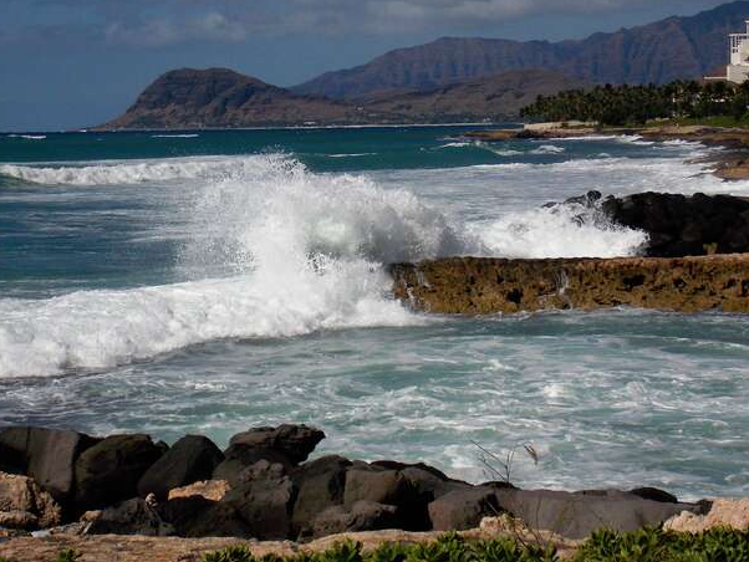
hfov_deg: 21.1
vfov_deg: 15.9
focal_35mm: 93
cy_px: 218
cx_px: 345
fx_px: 2013
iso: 80
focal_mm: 12.5
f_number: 13.4
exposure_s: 1/400
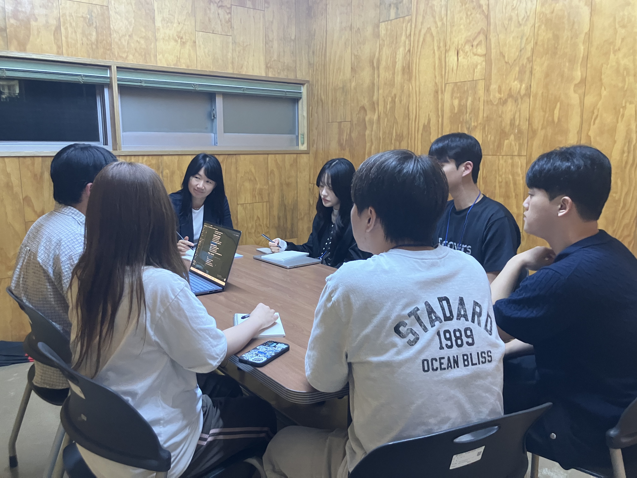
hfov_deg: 63.4
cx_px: 318
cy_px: 239
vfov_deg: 49.7
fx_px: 515
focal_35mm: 28
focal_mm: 3.99
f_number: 1.8
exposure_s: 1/40
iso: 250
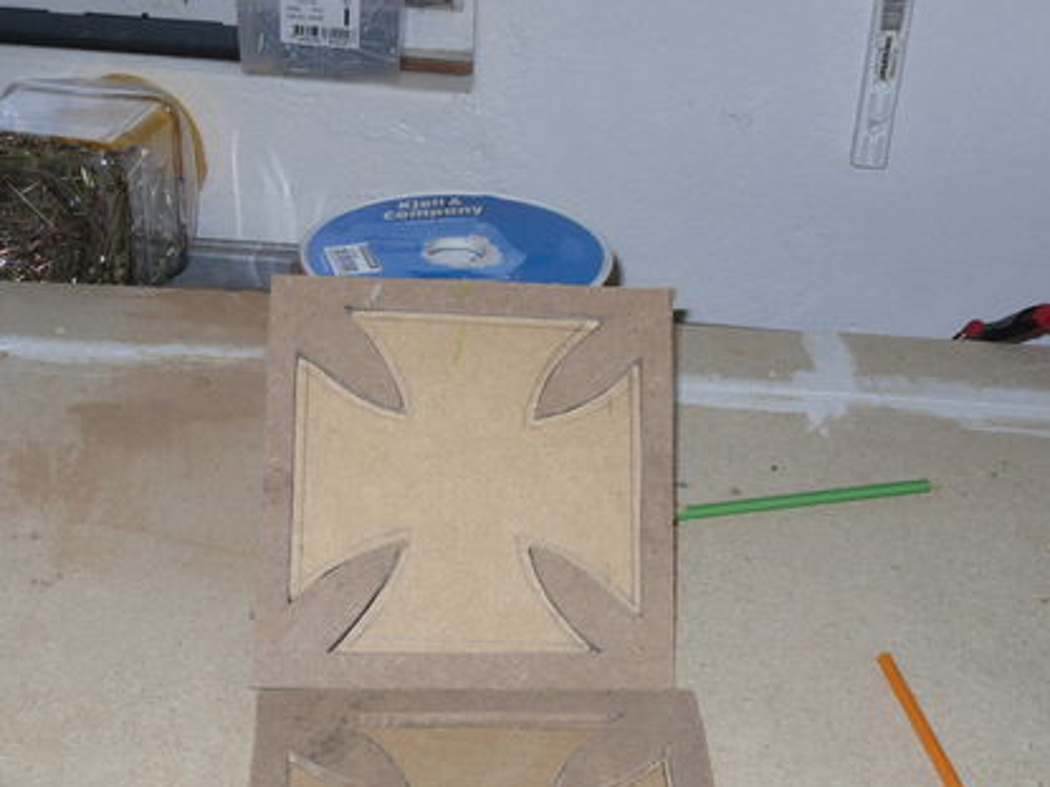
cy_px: 600
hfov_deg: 35.5
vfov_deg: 26.6
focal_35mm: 54
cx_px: 466
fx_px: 1637
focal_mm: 6.3
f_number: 3.5
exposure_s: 1/45
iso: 80
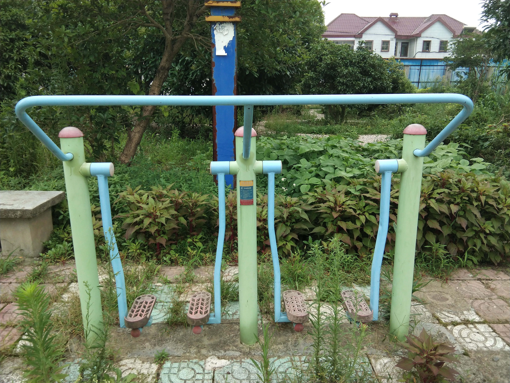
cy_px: 192
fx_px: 457
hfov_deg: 58.4
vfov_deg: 45.4
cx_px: 255
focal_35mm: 31
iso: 64
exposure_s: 1/100
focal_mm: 3.69
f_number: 2.2
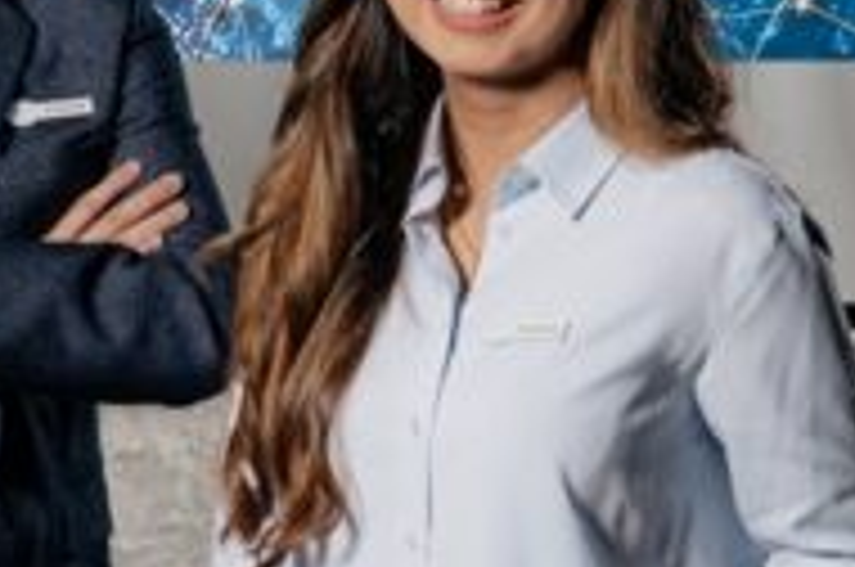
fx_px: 3841
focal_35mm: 162
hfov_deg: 12.4
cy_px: 2
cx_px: -130
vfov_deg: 8.4
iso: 1600
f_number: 7.1
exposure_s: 1/100
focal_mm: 40
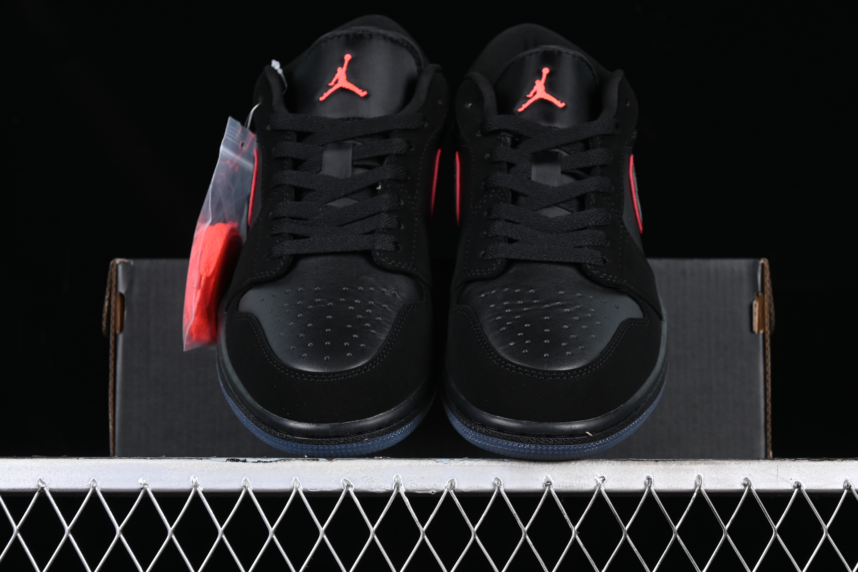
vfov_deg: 18.2
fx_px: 1787
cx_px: 429
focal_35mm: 75
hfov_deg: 27.0
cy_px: 286
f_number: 6.3
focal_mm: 50
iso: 160
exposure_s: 1/60
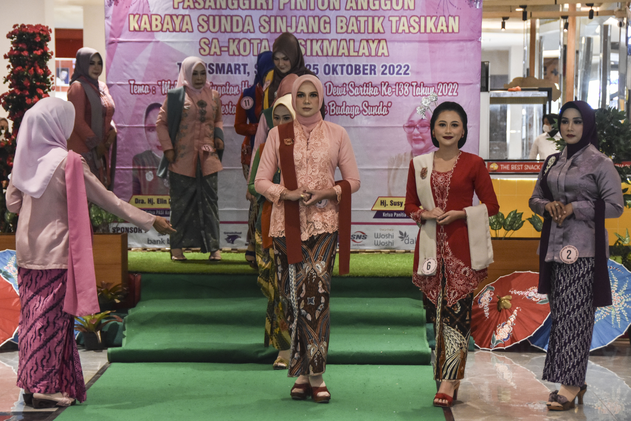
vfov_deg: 13.0
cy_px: 210
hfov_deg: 19.5
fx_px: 1840
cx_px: 316
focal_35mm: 105
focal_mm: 70
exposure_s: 1/125
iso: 1600
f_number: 5
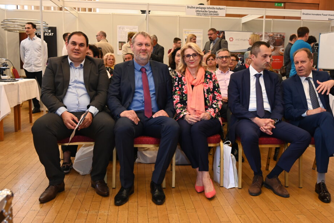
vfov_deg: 35.4
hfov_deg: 51.1
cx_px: 186
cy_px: 111
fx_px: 348
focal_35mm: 38
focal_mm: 33.5
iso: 2000
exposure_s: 1/60
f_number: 6.3
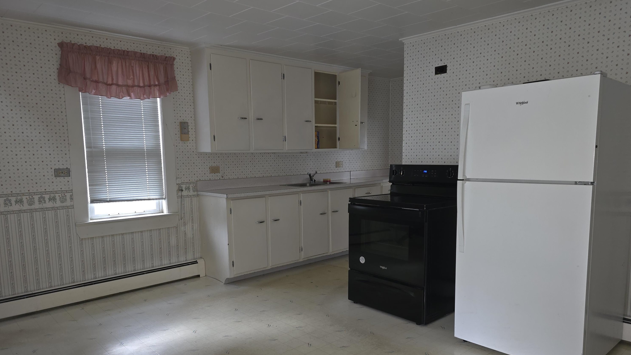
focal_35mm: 26
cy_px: 204
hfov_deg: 71.9
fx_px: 435
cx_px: 320
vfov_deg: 44.3
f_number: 1.7
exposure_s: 1/15
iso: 125
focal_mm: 6.3
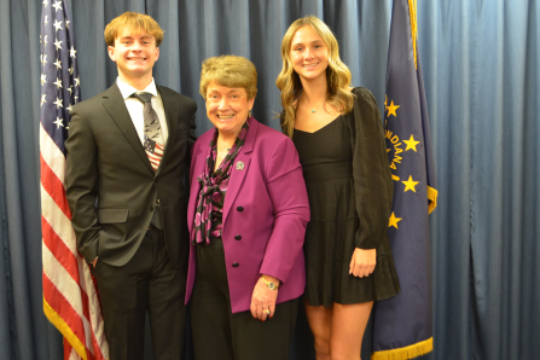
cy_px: 174
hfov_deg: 47.3
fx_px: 615
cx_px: 238
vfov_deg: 32.6
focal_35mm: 41
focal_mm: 24
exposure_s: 1/15
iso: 800
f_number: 4
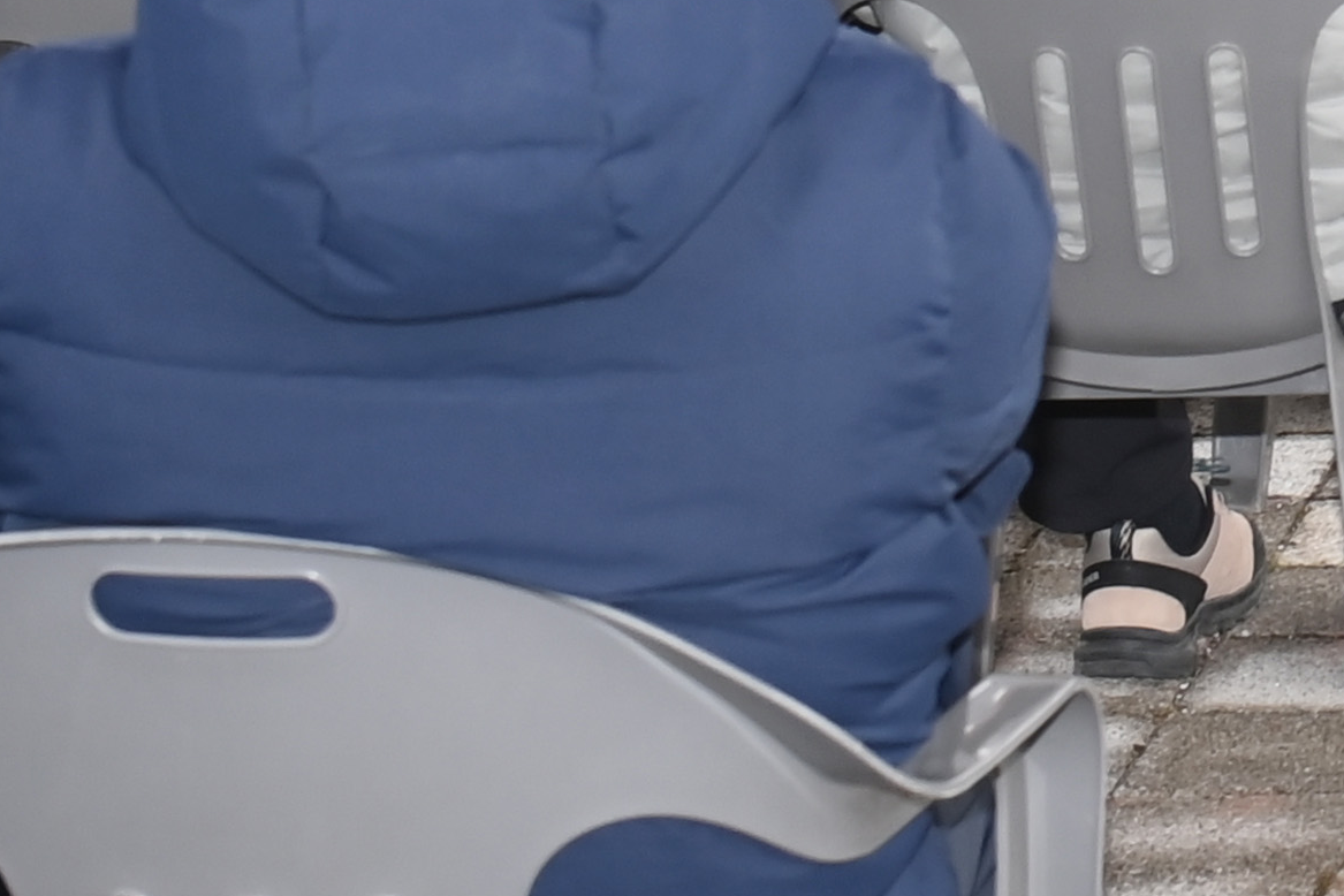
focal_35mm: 210
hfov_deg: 9.2
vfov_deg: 6.4
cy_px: -708
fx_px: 7839
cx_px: 2742
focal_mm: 44
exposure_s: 1/250
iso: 400
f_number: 6.3
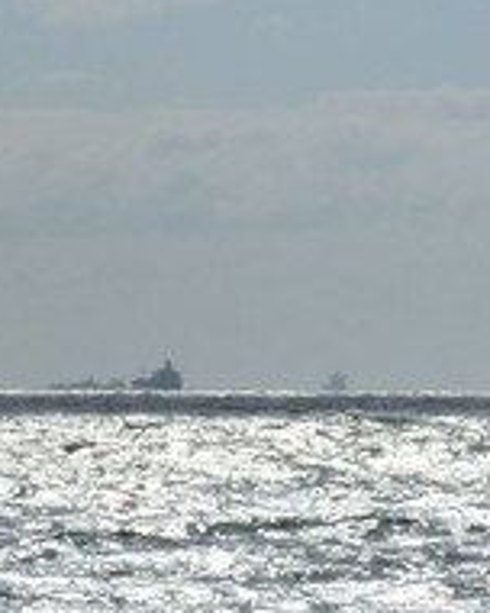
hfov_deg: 2.7
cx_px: -1776
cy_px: 692
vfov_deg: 3.5
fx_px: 10025
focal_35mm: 553
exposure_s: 1/250
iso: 200
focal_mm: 70
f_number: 20
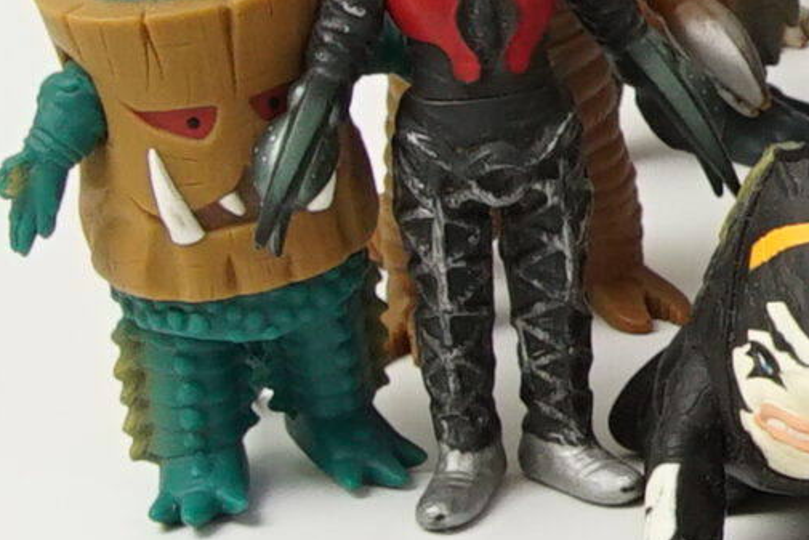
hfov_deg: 8.8
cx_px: 1889
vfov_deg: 6.4
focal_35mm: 213
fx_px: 4788
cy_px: -185
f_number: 10
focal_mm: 28
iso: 1000
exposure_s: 1/20
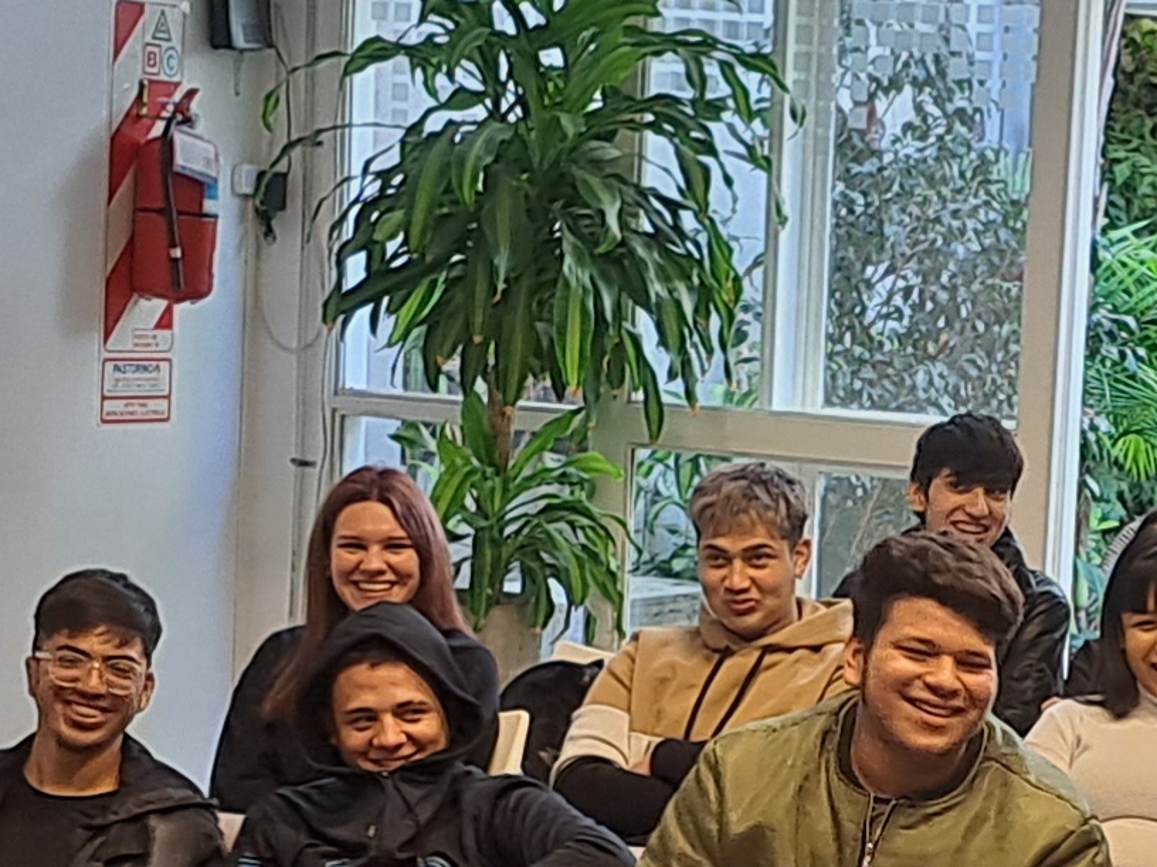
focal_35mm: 136
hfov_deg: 14.4
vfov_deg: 10.8
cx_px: 927
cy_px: 851
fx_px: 4546
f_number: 1.8
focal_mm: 5.23
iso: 64
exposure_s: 1/50
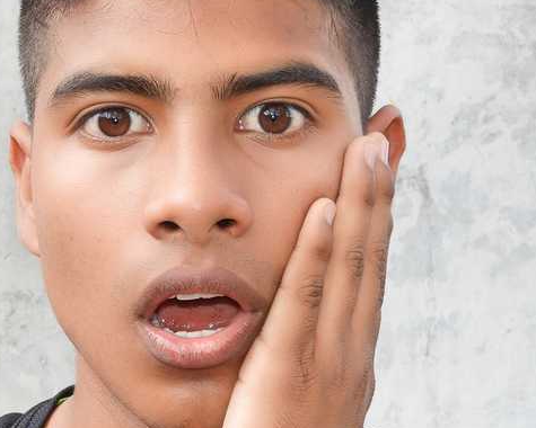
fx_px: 2189
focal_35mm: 138
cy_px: 302
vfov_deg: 11.2
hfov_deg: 13.9
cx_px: 183
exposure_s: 1/125
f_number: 4.2
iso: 100
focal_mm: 10.7
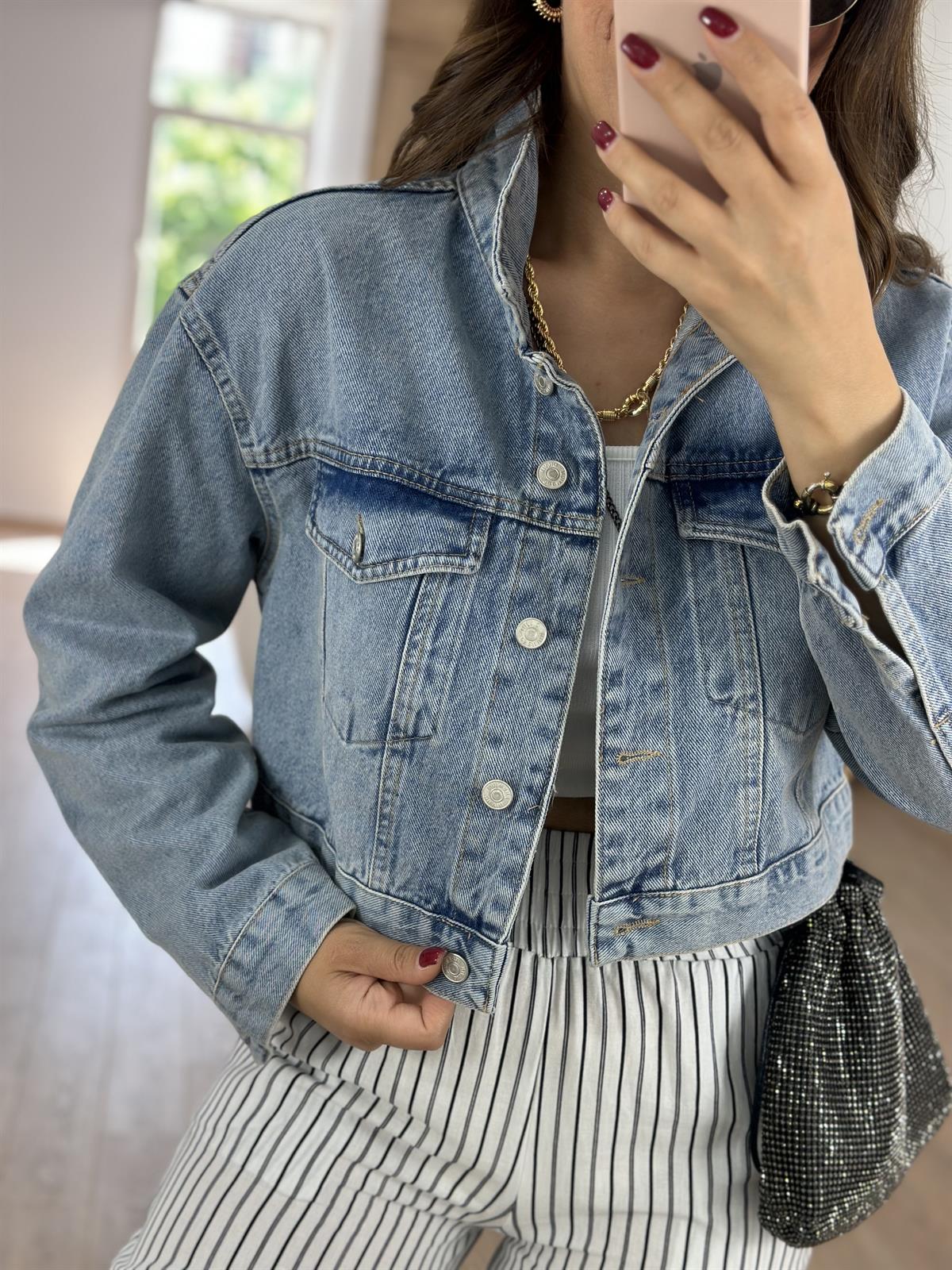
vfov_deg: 39.7
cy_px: 635
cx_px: 476
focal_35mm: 48
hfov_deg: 30.3
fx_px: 1760
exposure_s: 1/141
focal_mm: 6.86
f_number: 1.78
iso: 64
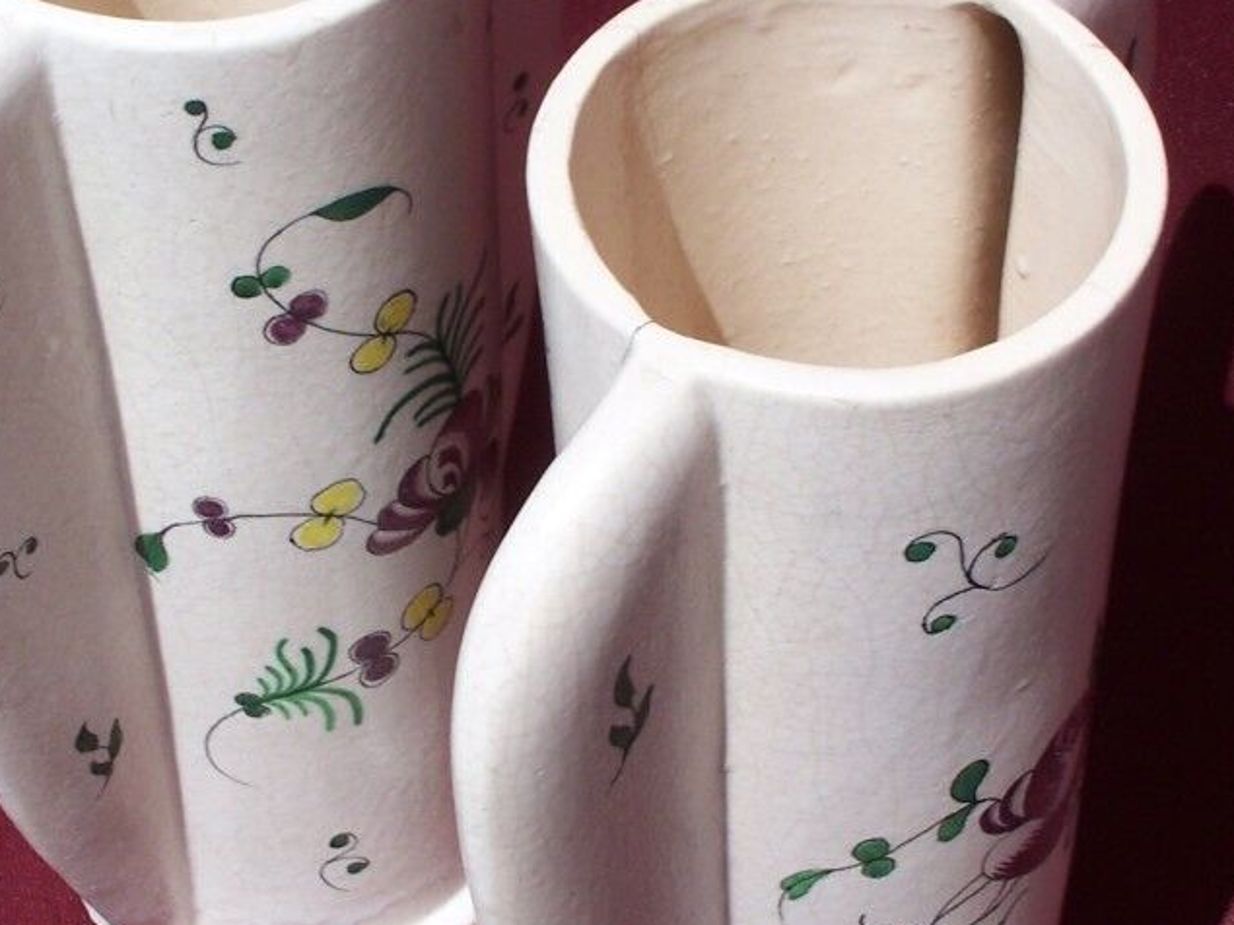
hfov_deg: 18.2
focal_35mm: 108
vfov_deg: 13.7
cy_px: 422
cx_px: 579
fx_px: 3849
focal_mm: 11.1
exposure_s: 1/500
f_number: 6.3
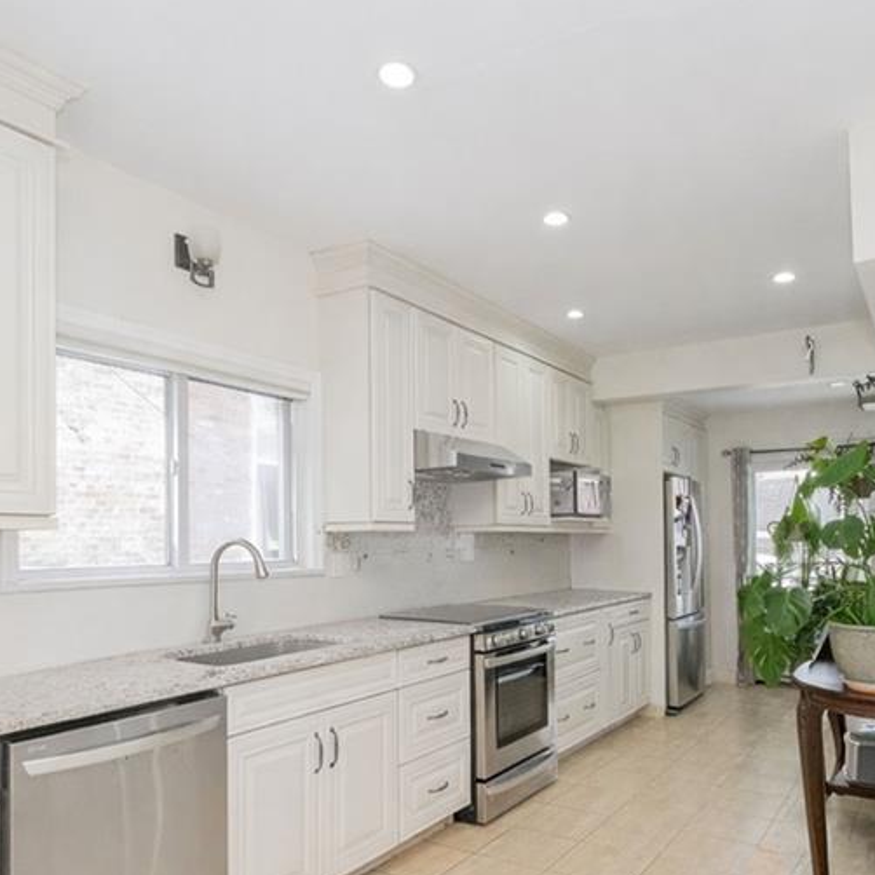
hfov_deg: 60.7
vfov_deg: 60.4
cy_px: 532
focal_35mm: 26
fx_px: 744
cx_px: 502
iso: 1600
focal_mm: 10
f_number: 8
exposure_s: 1/60
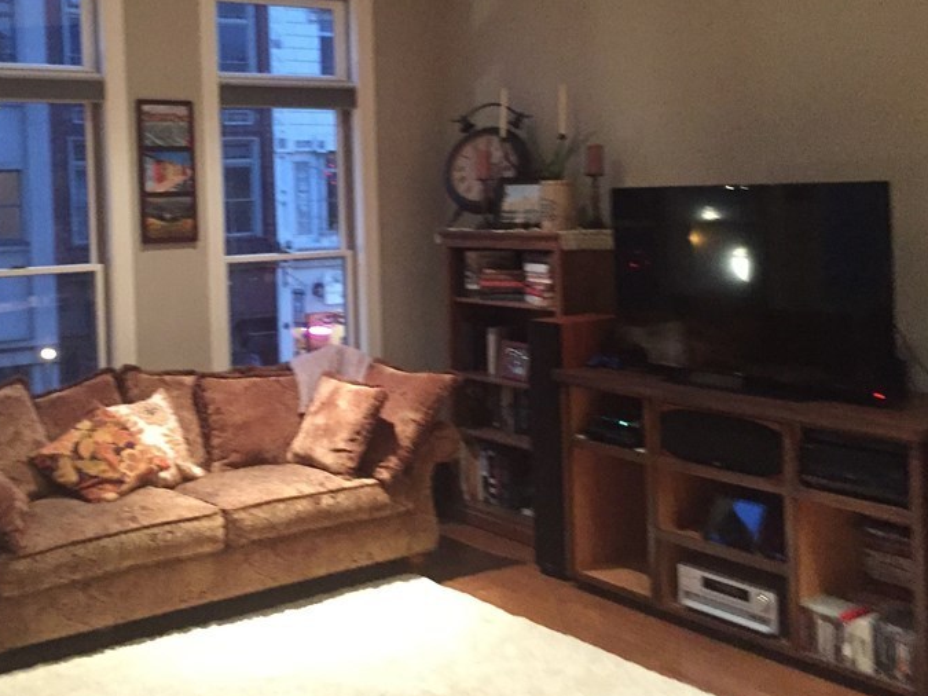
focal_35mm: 44
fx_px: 1179
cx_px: 359
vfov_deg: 32.6
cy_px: 231
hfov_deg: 42.7
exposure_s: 1/15
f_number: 2.2
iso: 320
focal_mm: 4.15
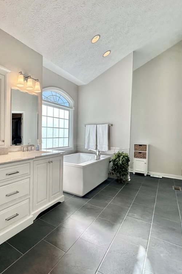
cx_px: 34
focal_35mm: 20
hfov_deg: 57.0
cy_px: 138
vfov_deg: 84.0
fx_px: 152
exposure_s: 1/241
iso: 40
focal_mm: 2.22
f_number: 2.2
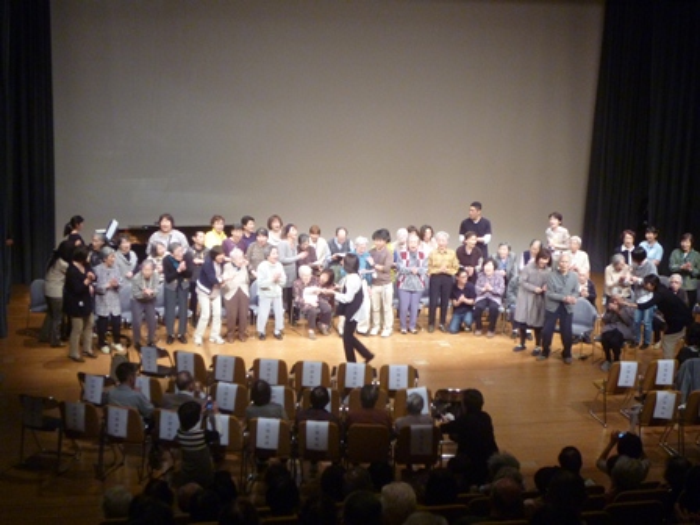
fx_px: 1173
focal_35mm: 58
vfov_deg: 25.2
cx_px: 350
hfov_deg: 33.2
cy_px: 262
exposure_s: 1/50
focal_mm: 10.3
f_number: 3.8
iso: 400
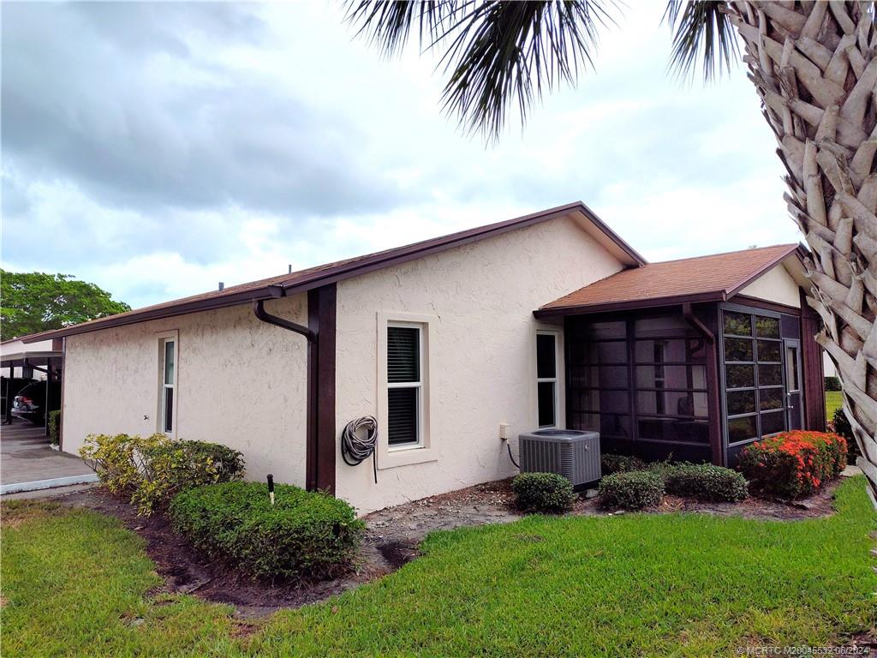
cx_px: 438
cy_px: 329
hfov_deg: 73.9
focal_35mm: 23
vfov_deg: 58.9
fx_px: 583
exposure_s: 1/940
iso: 100
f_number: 1.8
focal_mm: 5.56
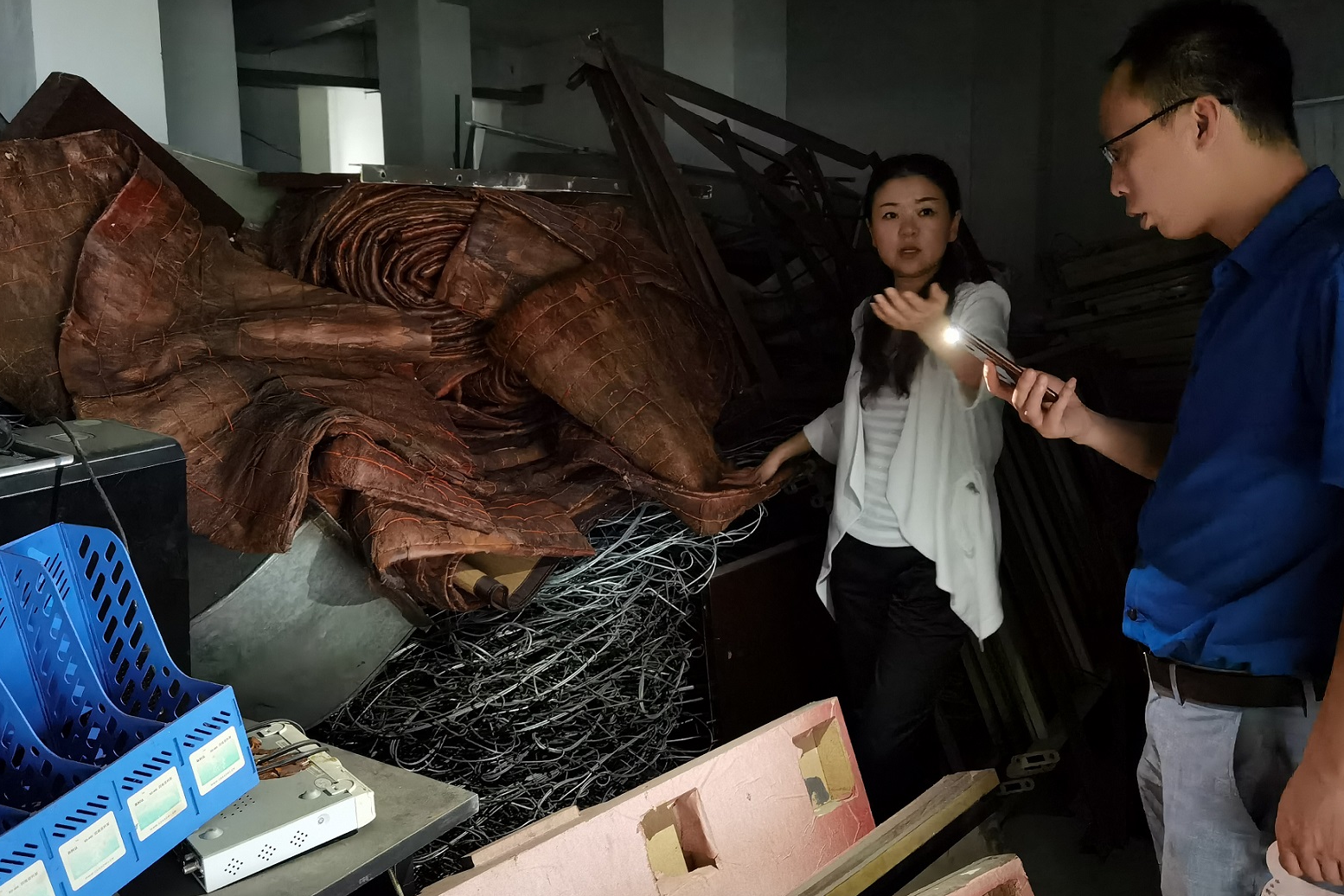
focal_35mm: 30
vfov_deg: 43.6
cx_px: 668
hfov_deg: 61.9
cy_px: 419
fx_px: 1120
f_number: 1.9
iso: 2000
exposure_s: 1/20
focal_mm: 6.71
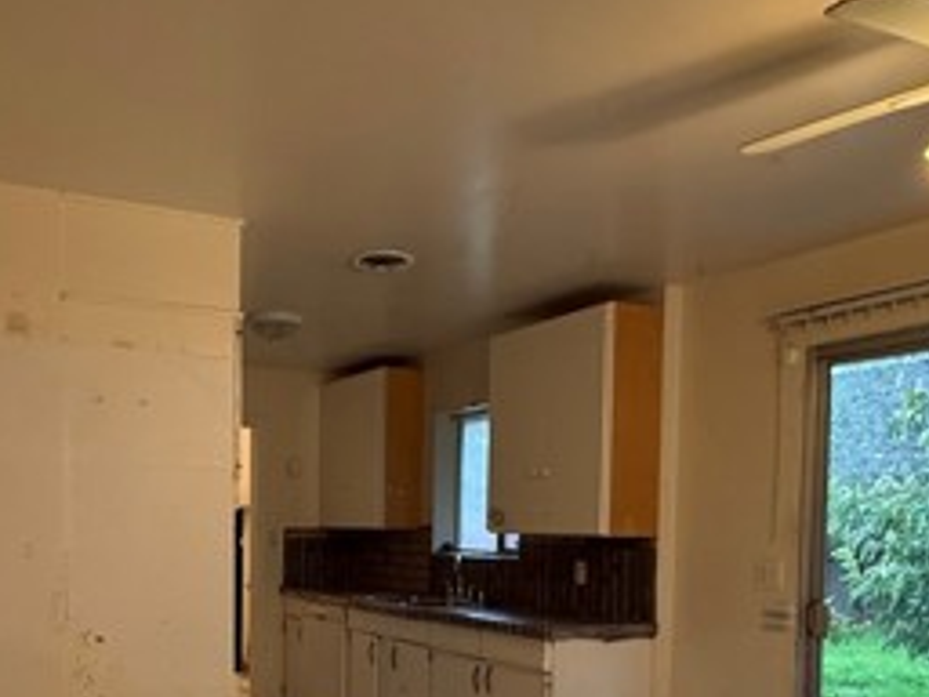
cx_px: 301
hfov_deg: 51.5
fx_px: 939
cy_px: 563
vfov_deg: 39.0
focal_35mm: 35
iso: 320
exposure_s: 1/120
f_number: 2.2
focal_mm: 2.22
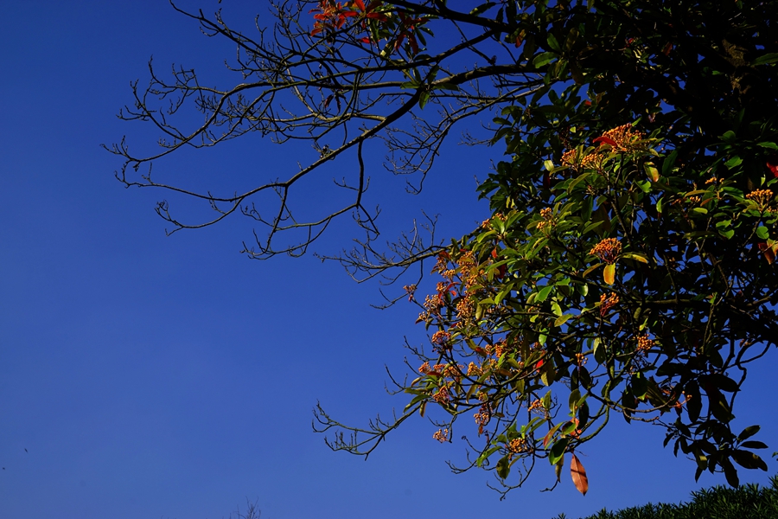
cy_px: 260
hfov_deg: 54.4
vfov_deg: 37.9
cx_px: 389
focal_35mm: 35
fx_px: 756
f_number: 10
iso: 100
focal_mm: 35
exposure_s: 1/80
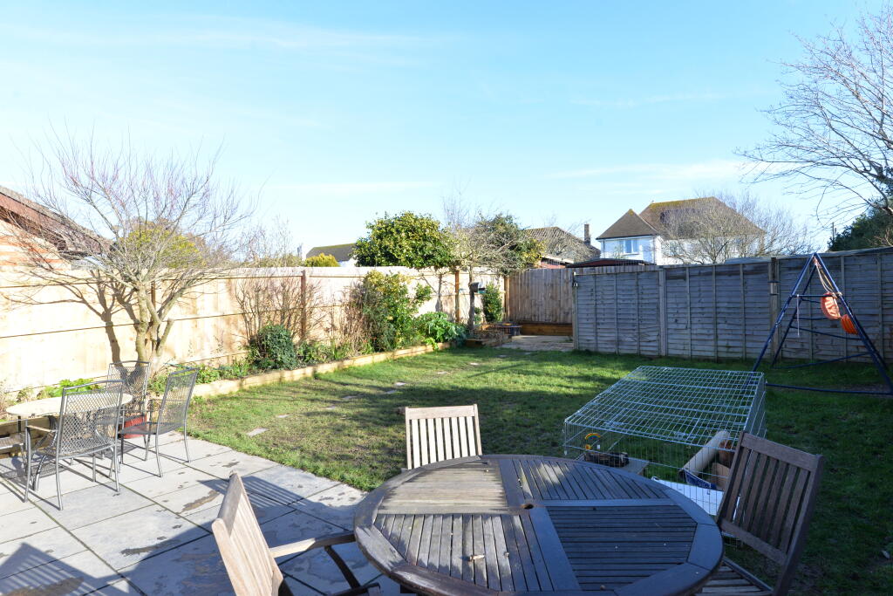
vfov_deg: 64.6
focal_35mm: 19
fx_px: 471
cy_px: 298
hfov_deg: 86.9
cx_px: 446
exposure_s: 1/320
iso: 500
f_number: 9
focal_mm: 19
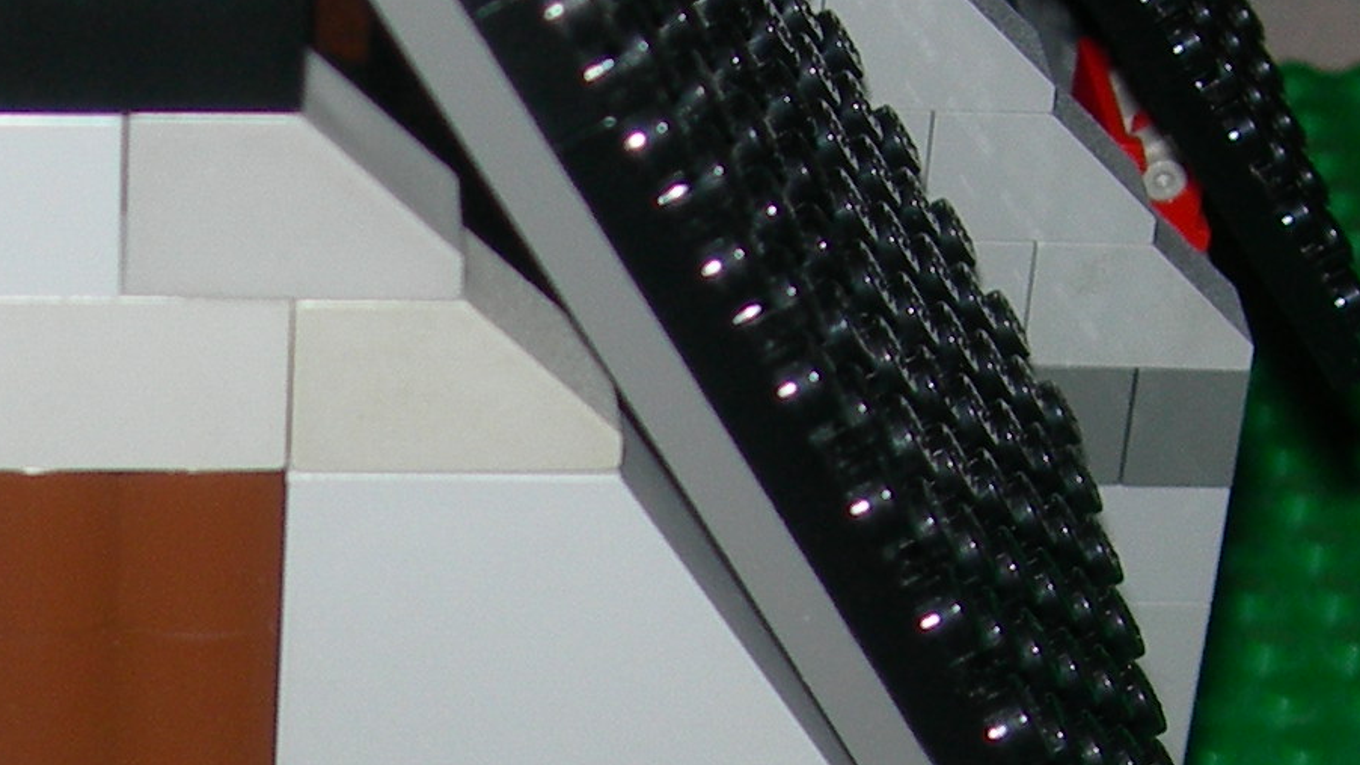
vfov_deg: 8.4
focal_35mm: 141
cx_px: 151
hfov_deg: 15.1
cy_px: 1201
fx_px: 5084
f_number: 2.8
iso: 50
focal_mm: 7.8
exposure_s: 1/60.1
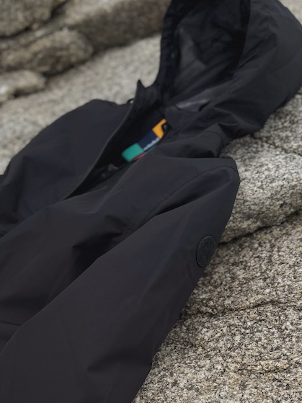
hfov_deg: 26.3
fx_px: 640
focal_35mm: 55
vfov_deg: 33.9
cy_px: 324
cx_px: 81
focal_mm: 6.76
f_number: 1.78
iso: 80
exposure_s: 1/1311
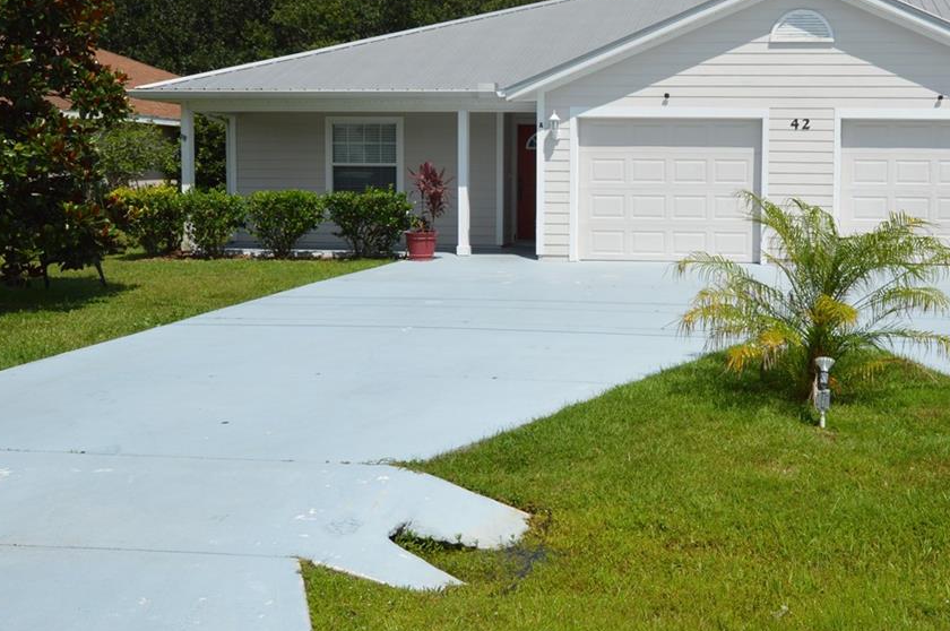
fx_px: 1054
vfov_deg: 33.2
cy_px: 240
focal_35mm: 40
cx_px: 697
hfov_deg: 47.0
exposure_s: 1/320
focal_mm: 14
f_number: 9
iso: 100
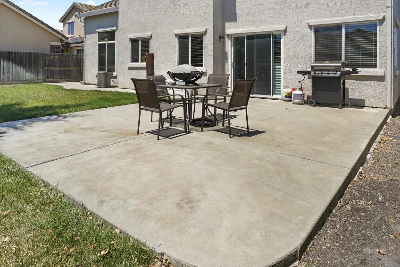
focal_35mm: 23
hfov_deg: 75.8
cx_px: 174
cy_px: 73
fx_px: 255
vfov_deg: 53.1
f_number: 8
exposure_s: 1/200
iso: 200
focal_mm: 13
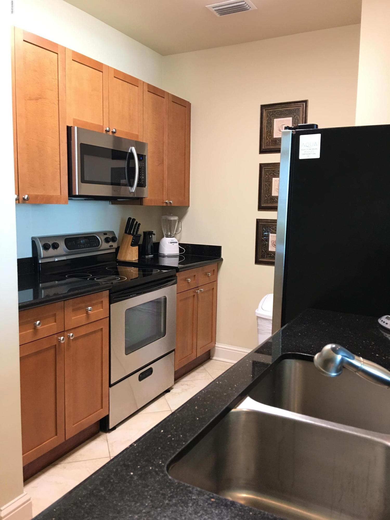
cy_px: 260
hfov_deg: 48.2
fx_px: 436
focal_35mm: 29
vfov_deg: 61.7
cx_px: 195
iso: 50
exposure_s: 1/15
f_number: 2.2
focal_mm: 4.15
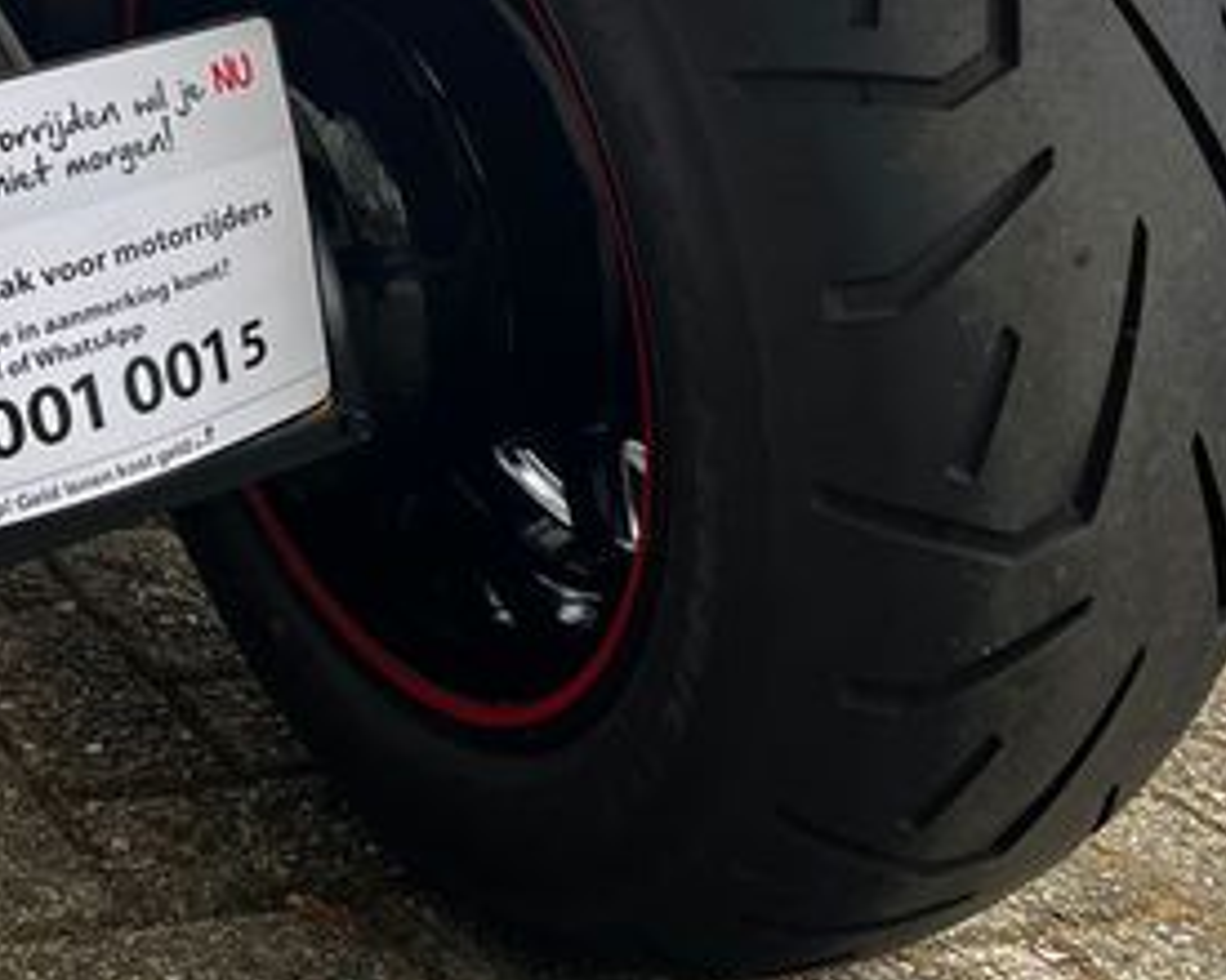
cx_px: 312
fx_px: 2141
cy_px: -76
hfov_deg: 31.4
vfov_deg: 24.2
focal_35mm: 59
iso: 64
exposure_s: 1/122
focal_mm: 5.1
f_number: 1.6
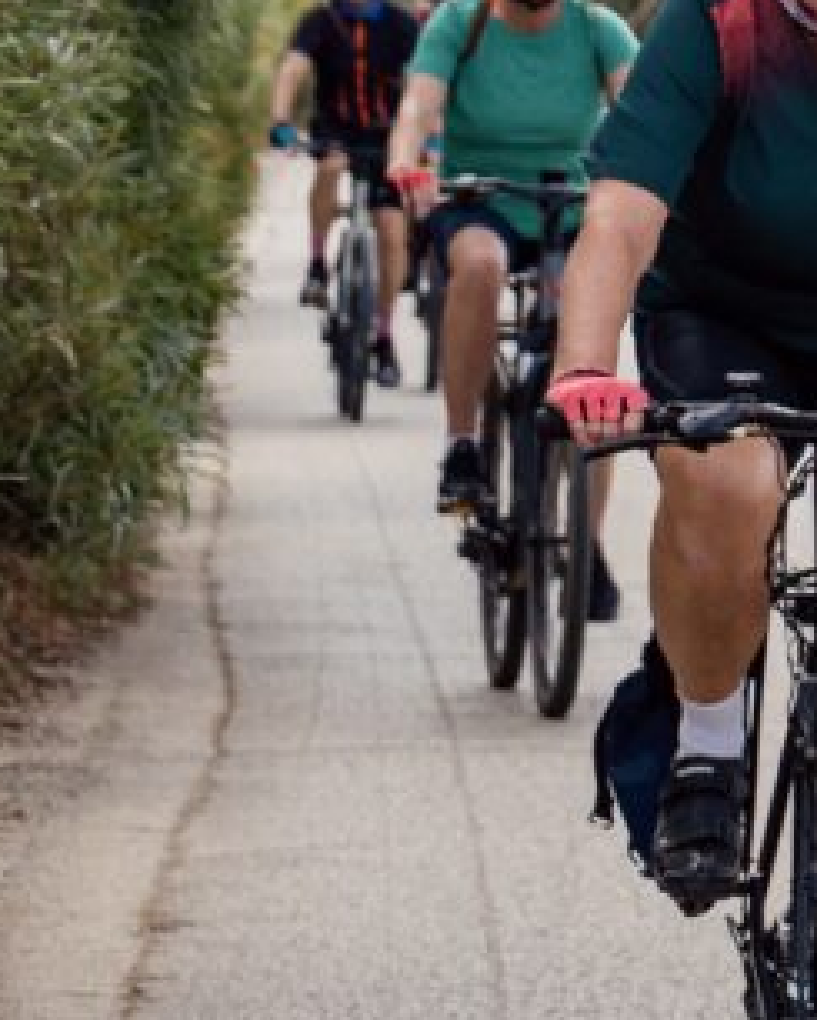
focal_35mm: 386
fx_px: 11661
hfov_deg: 3.9
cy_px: 180
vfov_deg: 5.0
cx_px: 1977
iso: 160
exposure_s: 1/500
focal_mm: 70
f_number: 5
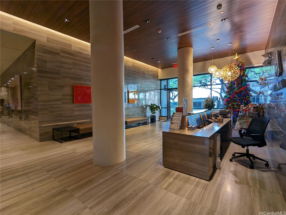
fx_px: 132
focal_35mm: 16
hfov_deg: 94.4
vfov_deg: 78.2
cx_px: 143
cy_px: 108
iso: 105
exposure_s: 1/40
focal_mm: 2.35
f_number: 2.2
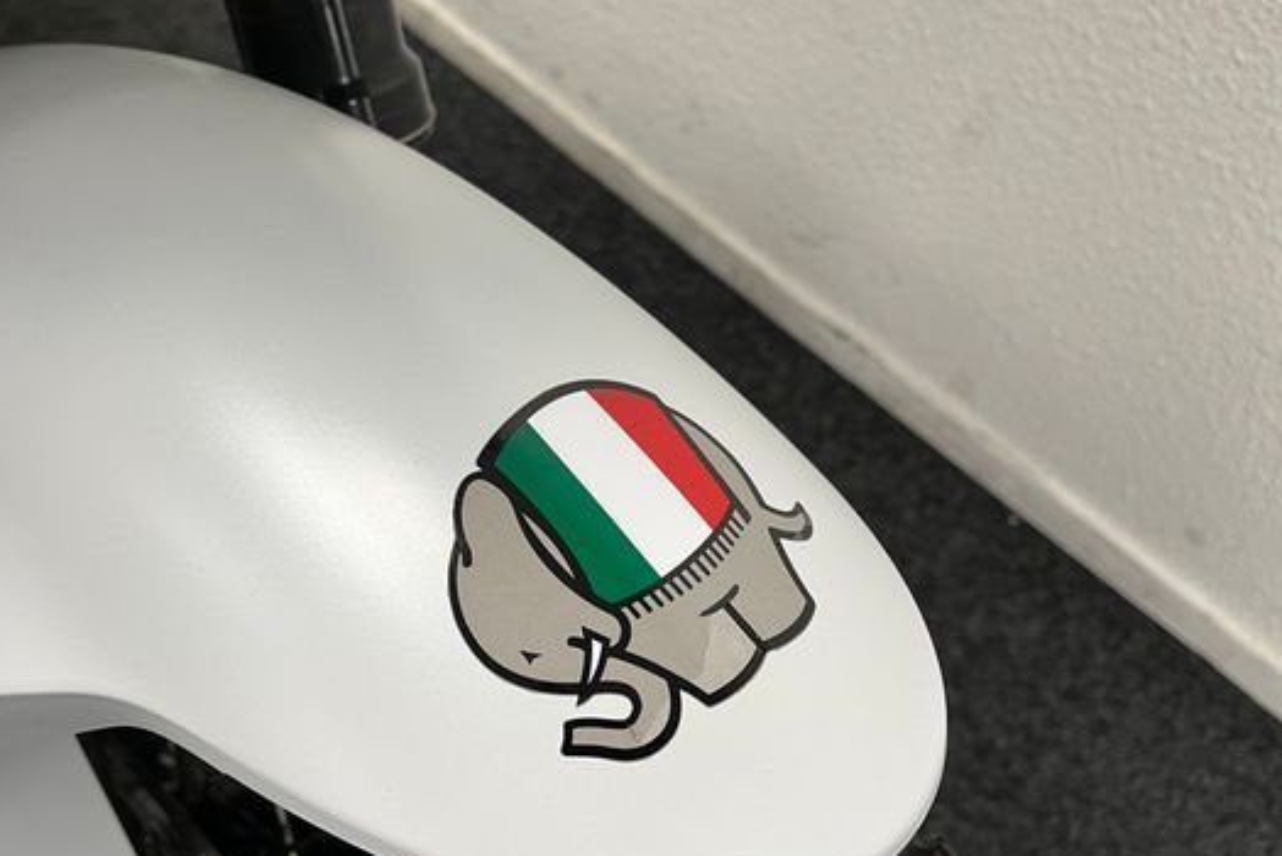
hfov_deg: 56.8
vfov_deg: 40.0
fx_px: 1176
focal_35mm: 33
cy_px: 421
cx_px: 519
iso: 80
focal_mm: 5.1
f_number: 1.6
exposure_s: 1/50
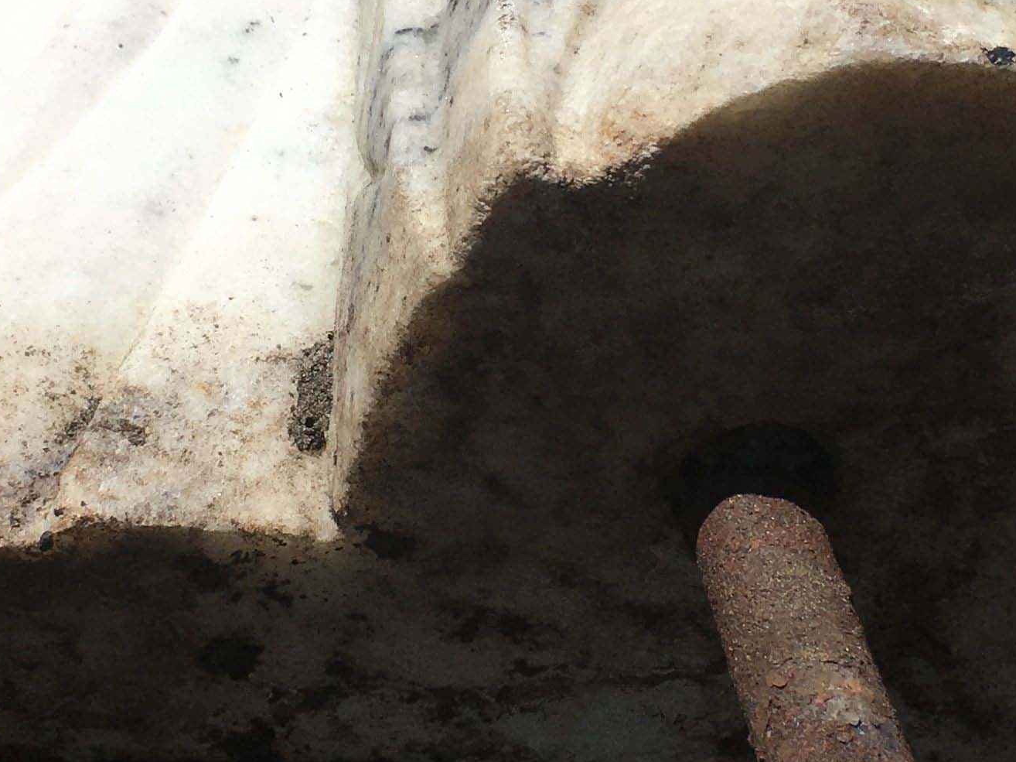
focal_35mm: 89
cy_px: 275
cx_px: 549
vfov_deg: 16.6
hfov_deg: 22.0
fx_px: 2612
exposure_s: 1/4049
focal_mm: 4.15
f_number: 2.2
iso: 25
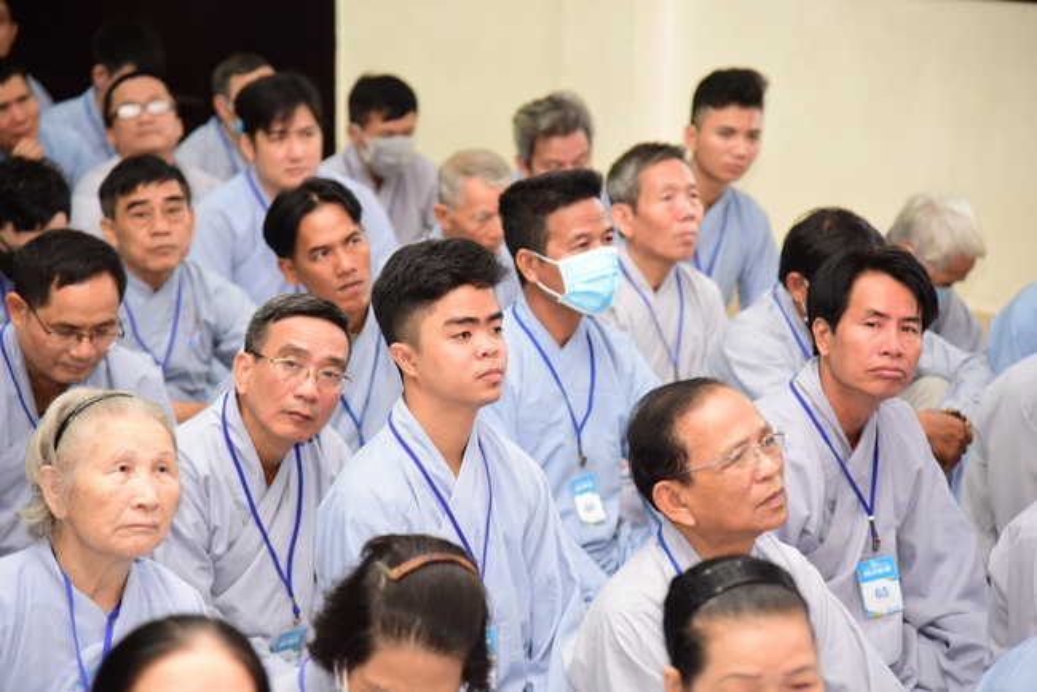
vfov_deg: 11.4
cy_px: 346
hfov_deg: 17.1
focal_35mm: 120
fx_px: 3458
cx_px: 518
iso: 800
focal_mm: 120
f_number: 4
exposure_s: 1/40
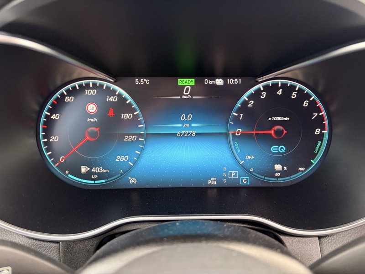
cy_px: 137
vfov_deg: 53.1
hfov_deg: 67.3
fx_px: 274
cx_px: 182
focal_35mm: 26
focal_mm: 5.96
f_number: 1.6
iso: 320
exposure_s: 1/55
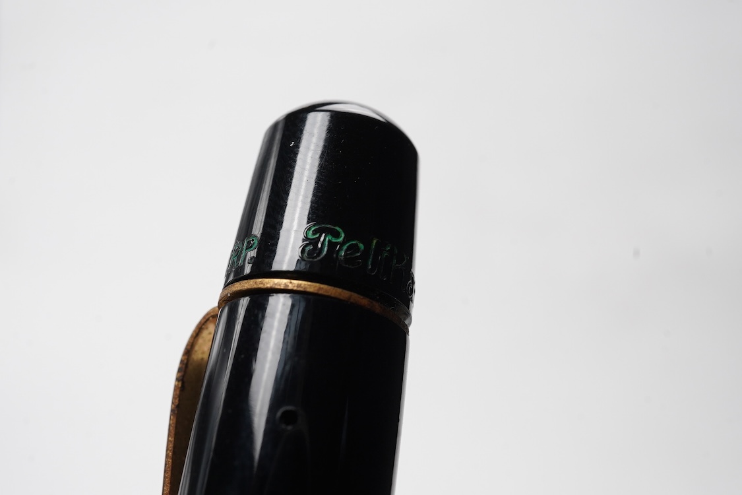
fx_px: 927
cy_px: 248
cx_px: 371
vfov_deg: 29.9
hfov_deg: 43.6
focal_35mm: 45
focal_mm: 30
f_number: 20
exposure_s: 1/100
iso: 400
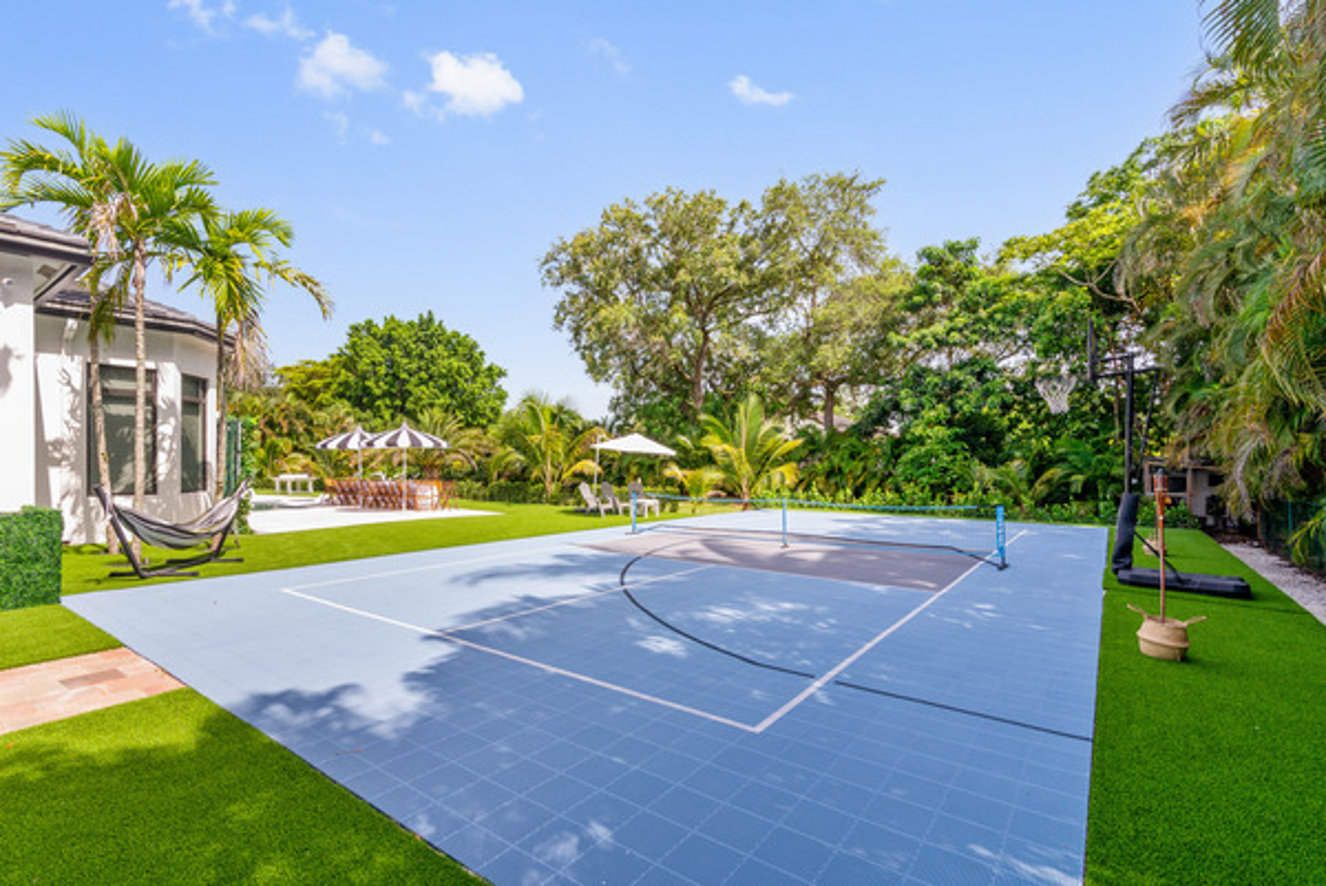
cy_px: 443
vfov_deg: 73.8
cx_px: 663
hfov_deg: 96.7
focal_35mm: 16
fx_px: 590
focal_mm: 16
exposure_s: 1/100
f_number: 13
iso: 320
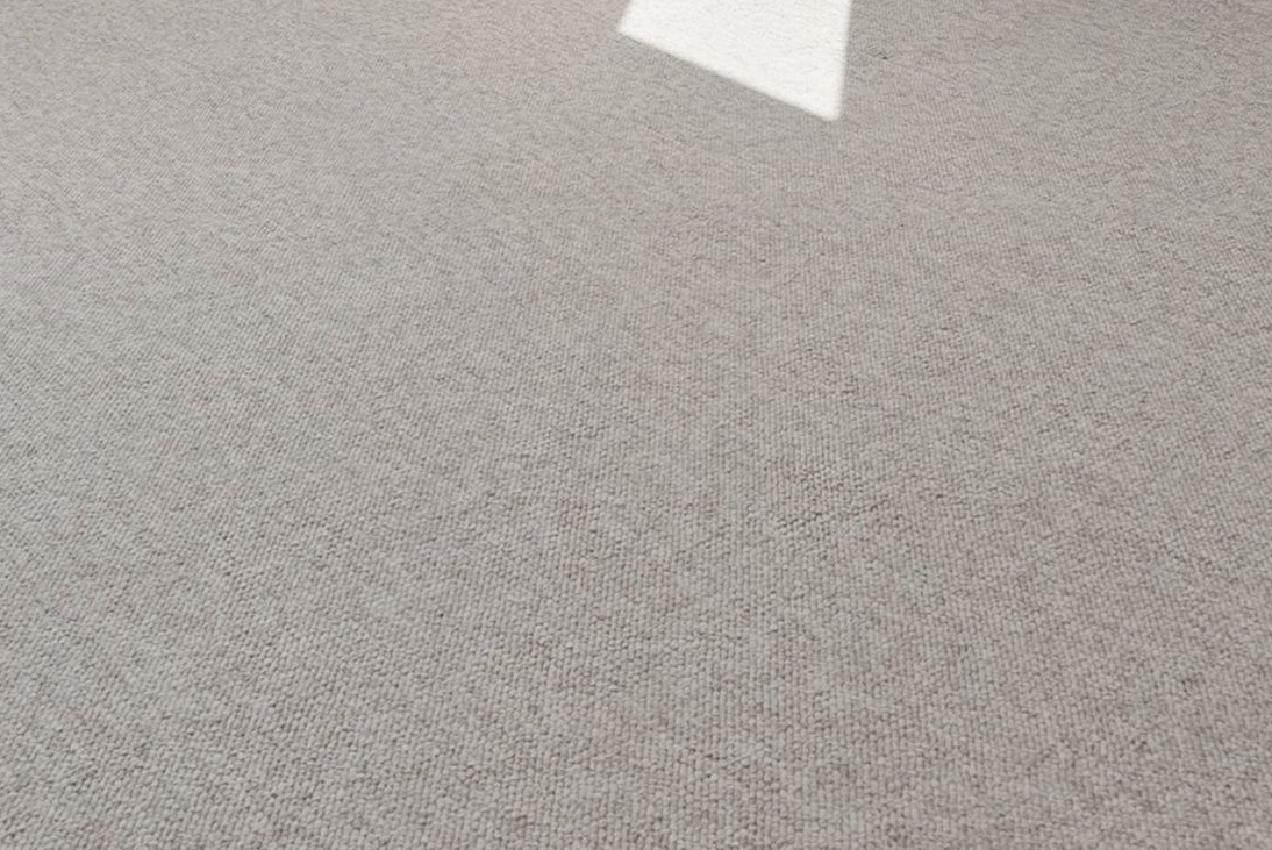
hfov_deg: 32.0
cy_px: -649
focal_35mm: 62
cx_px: 402
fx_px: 2192
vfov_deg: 17.9
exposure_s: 1/320
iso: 640
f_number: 8
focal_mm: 16
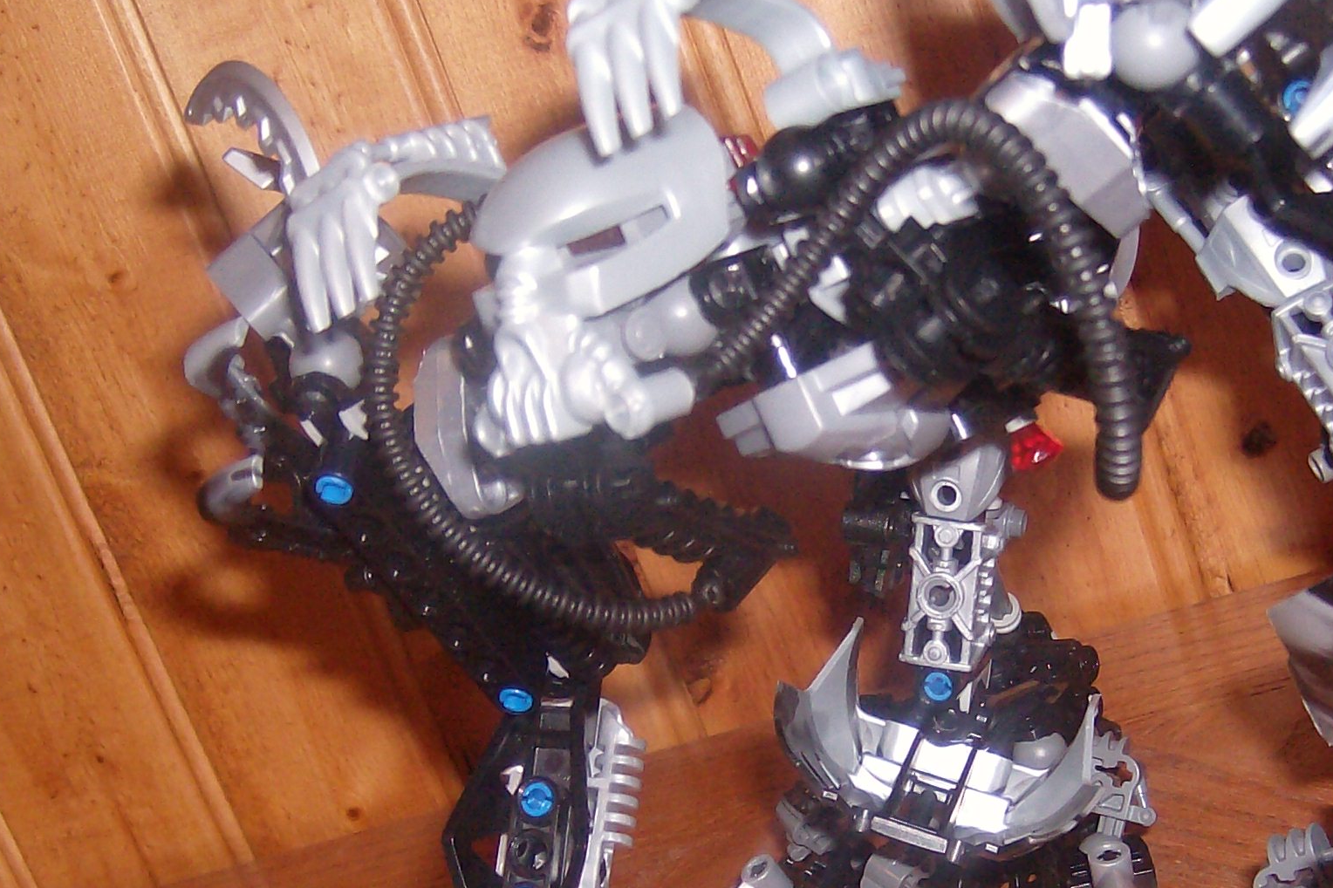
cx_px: 791
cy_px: 707
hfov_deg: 31.8
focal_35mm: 63
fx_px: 2332
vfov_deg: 21.3
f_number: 2.8
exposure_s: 1/60
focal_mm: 6
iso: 200
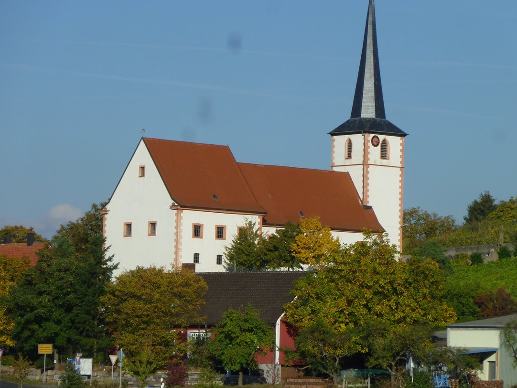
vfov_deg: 7.7
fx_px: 2898
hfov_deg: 10.2
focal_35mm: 194
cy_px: 195
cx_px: 281
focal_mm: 31.4
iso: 80
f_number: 5.8
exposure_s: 1/500
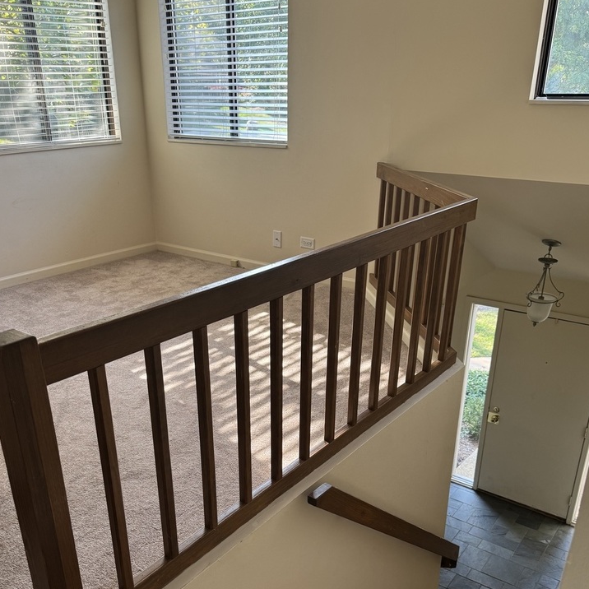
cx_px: 273
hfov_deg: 51.1
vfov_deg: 50.4
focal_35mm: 32
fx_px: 616
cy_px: 382
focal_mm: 6.76
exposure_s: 1/121
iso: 125
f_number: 1.78
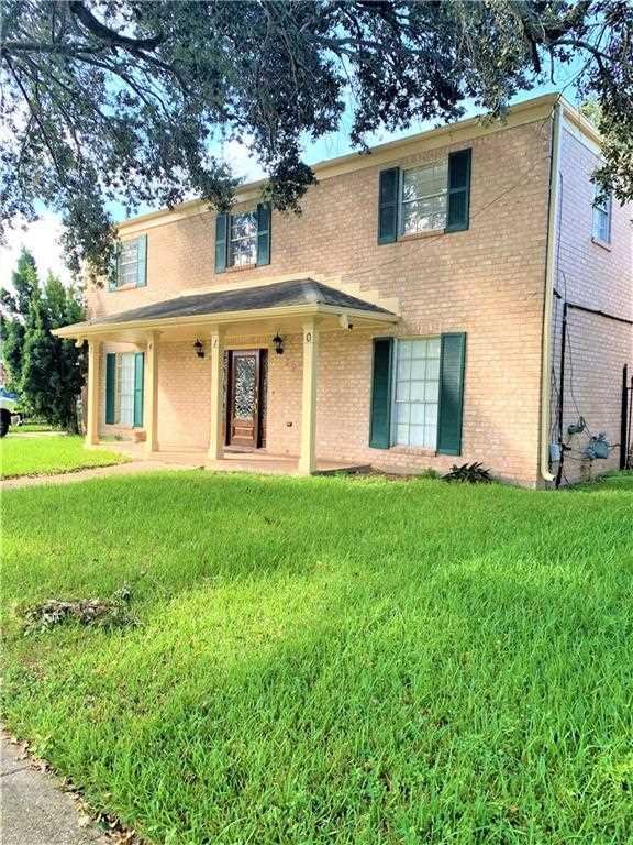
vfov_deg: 67.3
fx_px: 634
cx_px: 316
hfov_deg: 53.1
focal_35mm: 26
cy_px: 422
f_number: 1.8
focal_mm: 4.25
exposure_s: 1/270
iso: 25
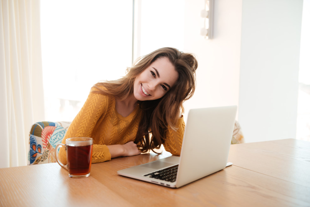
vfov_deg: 35.1
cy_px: 104
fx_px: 327
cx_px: 155
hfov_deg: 50.7
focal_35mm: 38
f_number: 3.2
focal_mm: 38
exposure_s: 1/160
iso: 400
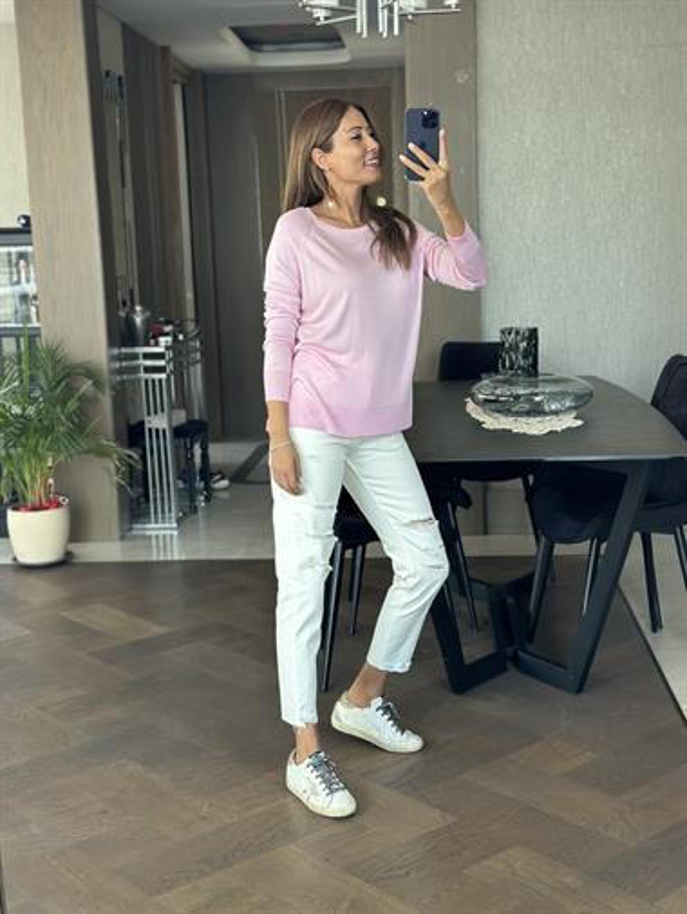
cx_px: 344
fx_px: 1269
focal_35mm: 48
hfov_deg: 30.3
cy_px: 457
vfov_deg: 39.6
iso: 125
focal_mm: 6.86
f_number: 1.78
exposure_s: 1/99
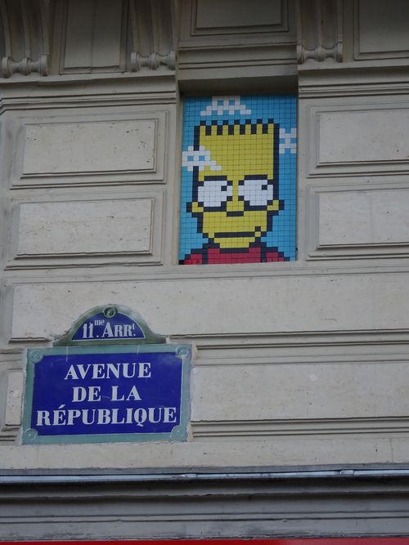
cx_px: 204
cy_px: 272
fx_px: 1702
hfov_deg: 13.7
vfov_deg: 18.2
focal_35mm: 108
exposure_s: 1/125
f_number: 5
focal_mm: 18.53
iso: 320
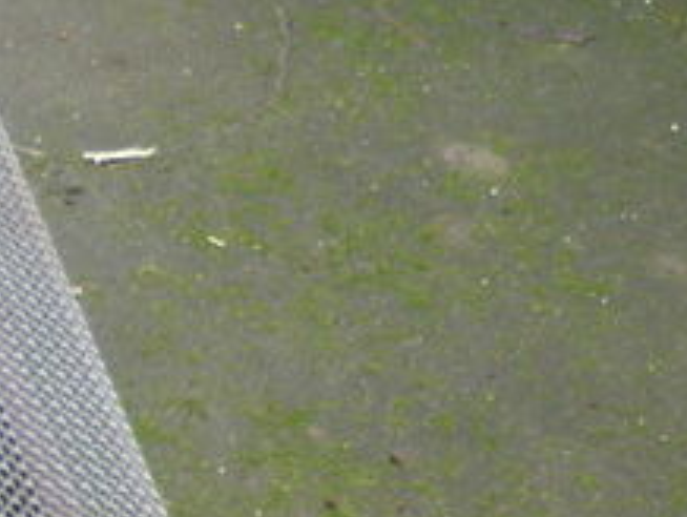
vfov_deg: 9.8
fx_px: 2821
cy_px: 1002
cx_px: -753
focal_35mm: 142
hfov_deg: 12.1
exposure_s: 1/40
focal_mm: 5.5
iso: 80
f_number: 2.8
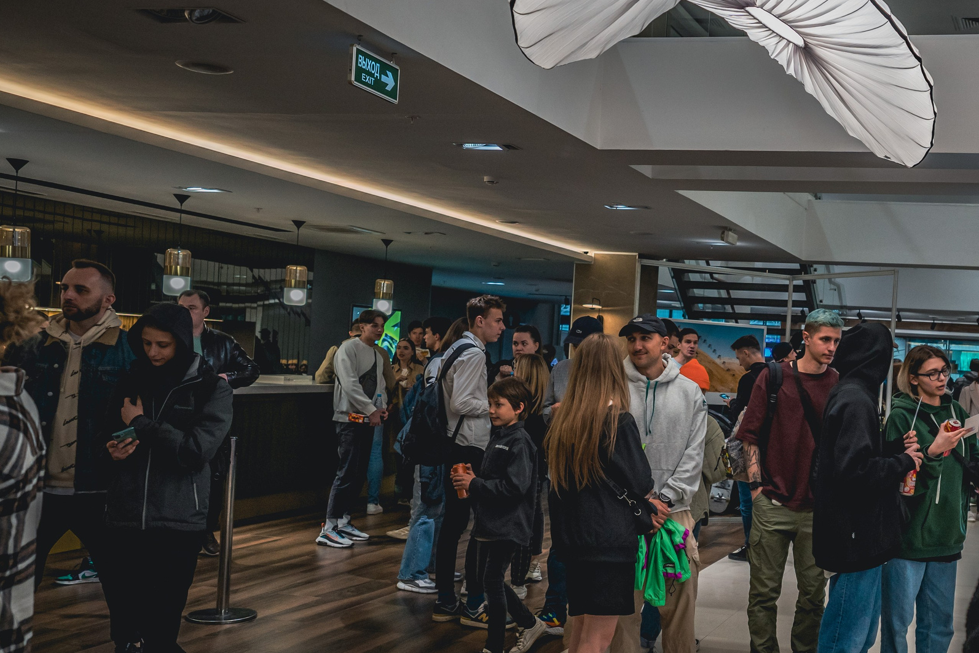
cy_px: 369
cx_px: 774
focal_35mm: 45
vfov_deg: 29.8
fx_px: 1224
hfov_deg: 41.8
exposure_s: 1/320
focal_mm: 28
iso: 1000
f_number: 2.8
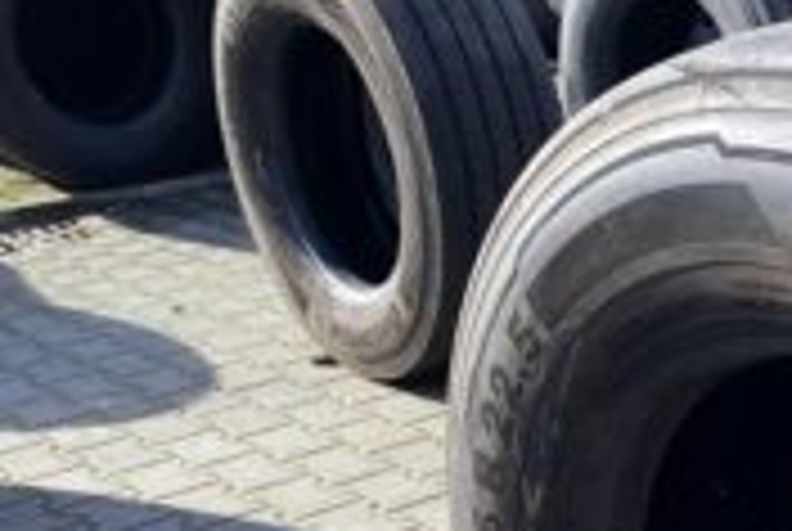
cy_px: 677
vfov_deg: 19.2
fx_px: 1454
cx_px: 824
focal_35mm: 66
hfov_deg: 28.3
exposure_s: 1/463
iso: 32
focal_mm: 4.25
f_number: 1.8
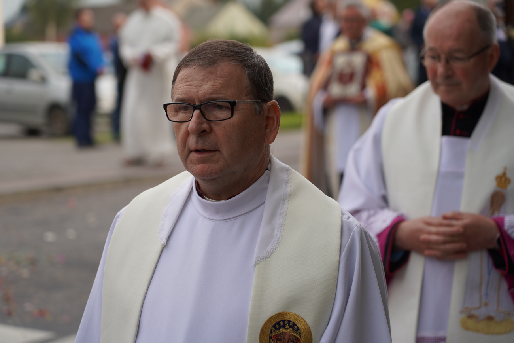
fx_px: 1499
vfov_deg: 13.0
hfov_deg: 19.5
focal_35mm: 105
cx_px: 257
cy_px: 172
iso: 250
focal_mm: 105
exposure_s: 1/160
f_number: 4
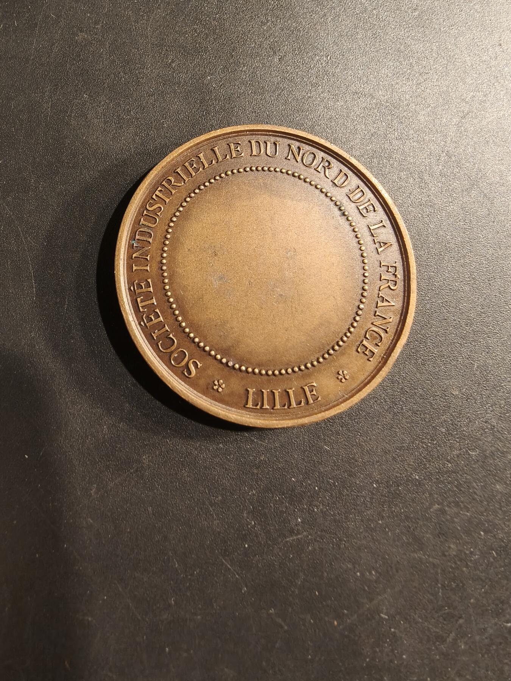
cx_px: 256
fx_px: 453
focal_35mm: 23
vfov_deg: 73.9
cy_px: 340
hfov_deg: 58.9
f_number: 2
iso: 250
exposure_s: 1/70.9
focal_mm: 2.32
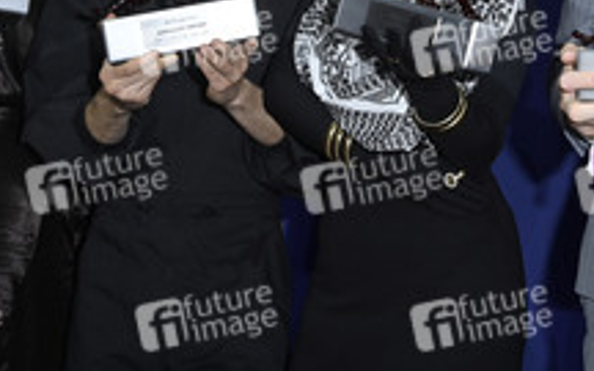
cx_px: 408
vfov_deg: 19.0
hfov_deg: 30.8
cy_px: -25
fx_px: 1068
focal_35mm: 66
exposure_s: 1/250
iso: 1250
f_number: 5.6
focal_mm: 31
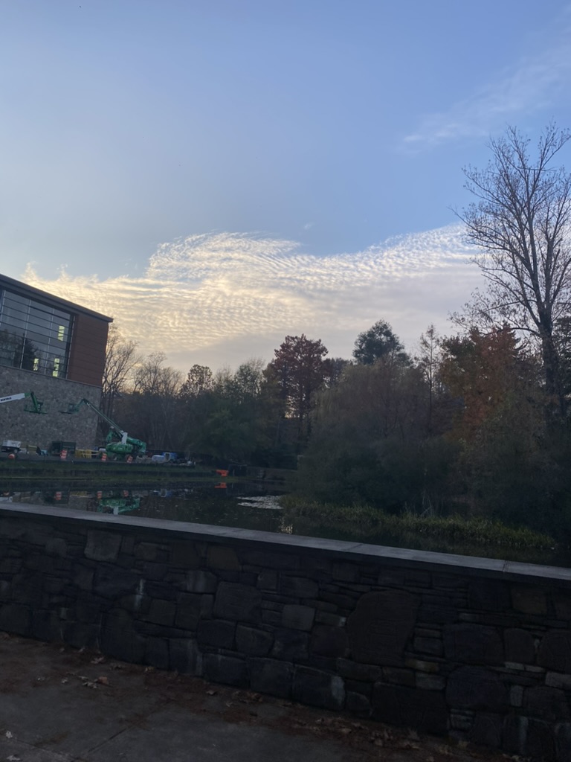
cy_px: 381
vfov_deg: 67.3
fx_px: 572
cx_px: 286
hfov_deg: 53.1
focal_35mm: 26
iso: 32
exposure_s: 1/864
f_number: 1.8
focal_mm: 4.25
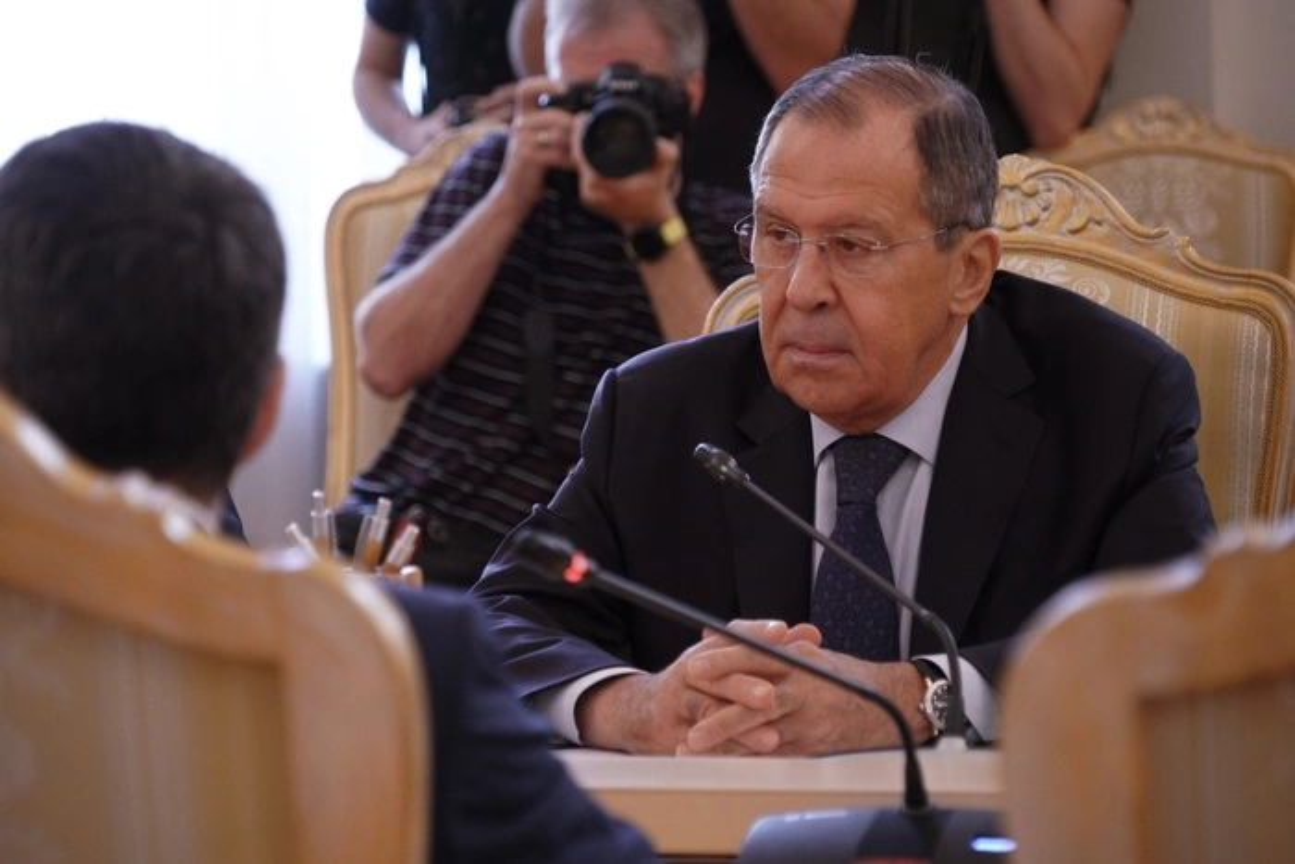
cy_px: 432
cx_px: 648
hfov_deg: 12.2
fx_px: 6080
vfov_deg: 8.1
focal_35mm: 169
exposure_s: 1/100
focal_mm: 169
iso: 6400
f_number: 6.3
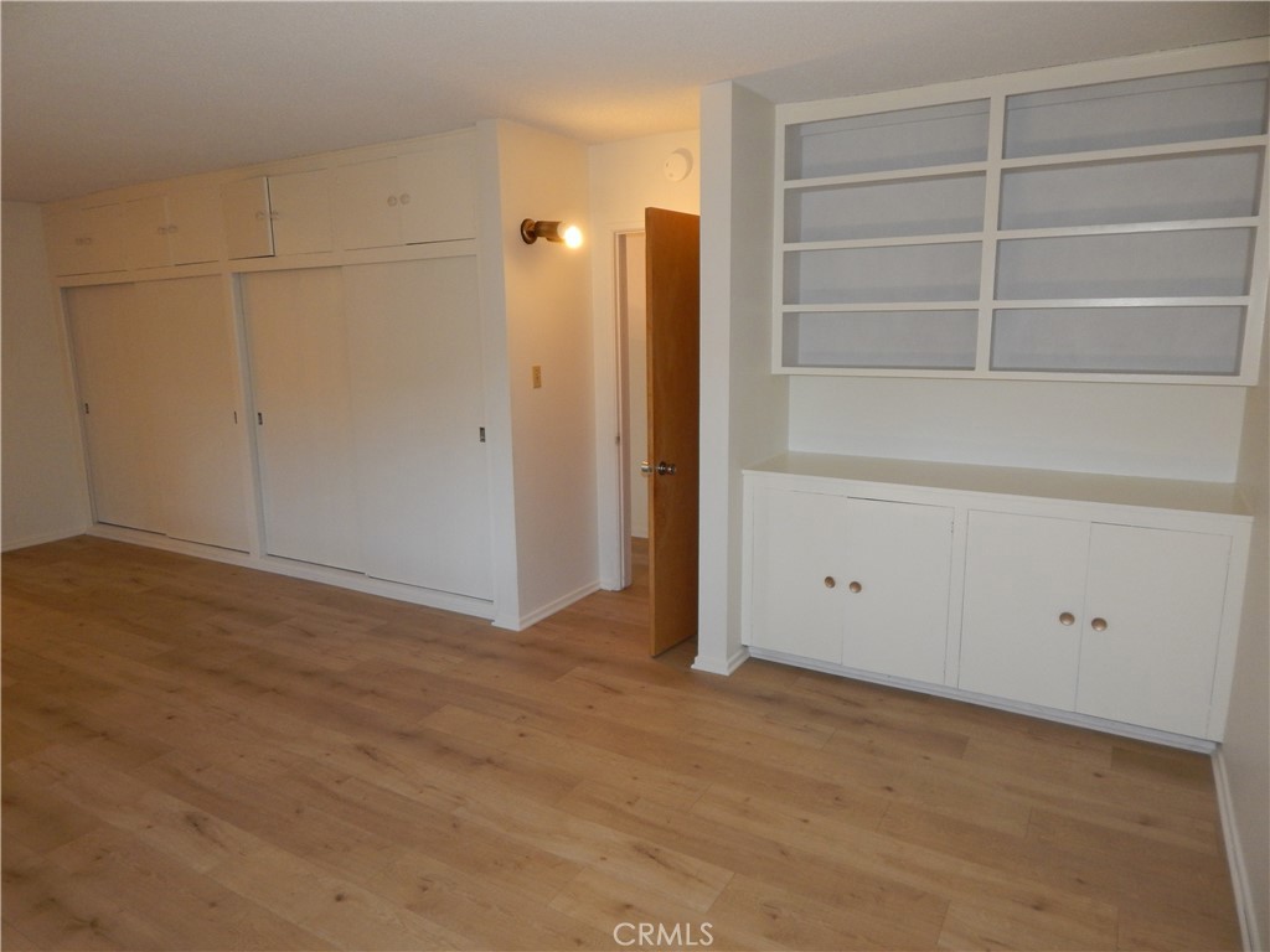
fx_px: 844
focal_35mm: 23
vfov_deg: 58.9
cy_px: 476
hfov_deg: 73.9
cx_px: 635
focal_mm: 4
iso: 200
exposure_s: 1/30
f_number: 3
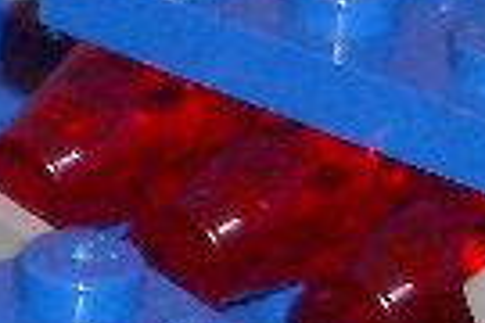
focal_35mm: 829
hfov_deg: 2.5
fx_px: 11168
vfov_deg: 1.7
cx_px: 187
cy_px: 291
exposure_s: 1/40
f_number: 7.7
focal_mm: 17.4
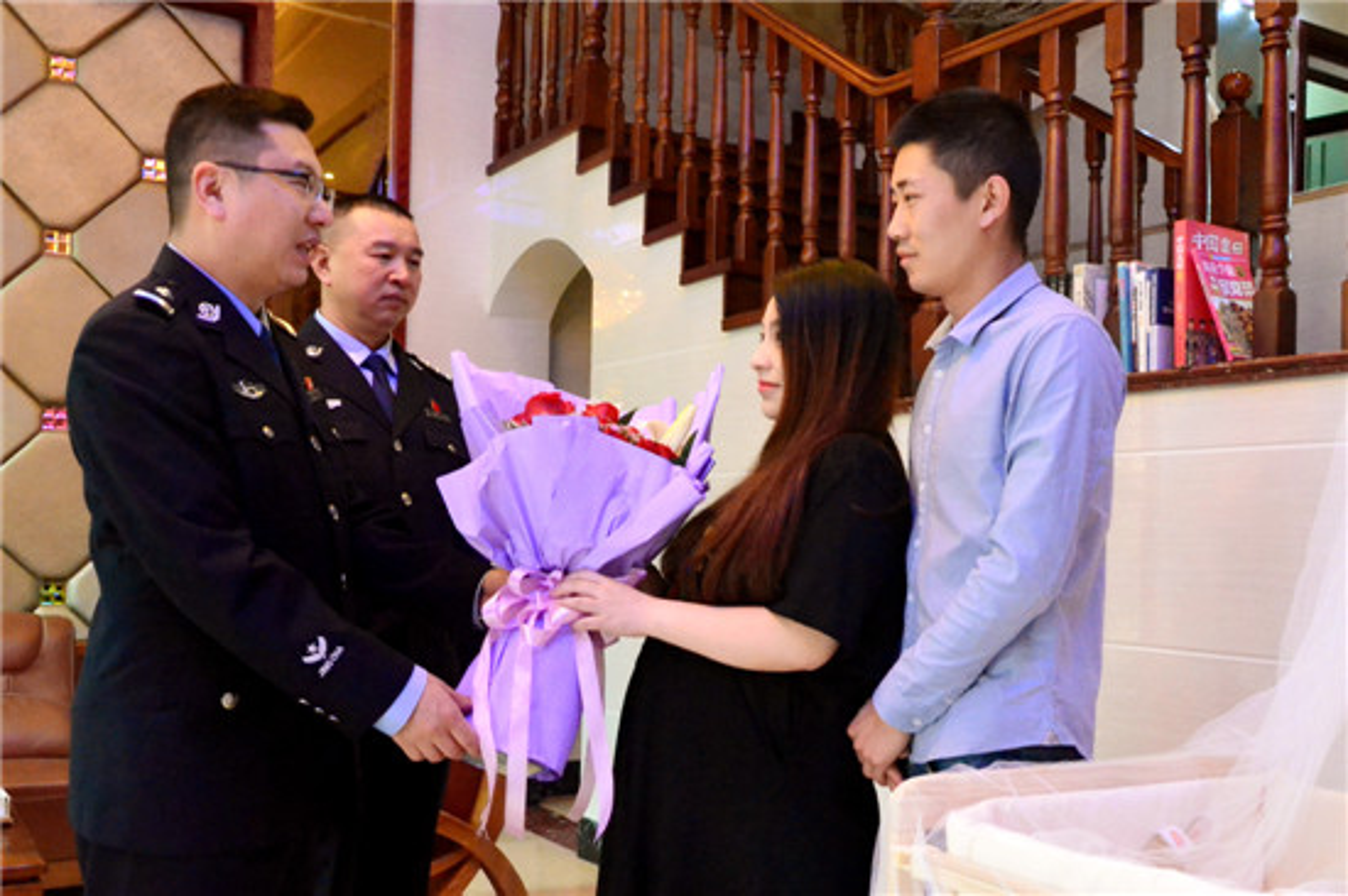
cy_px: 448
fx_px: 1010
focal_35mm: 27
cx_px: 674
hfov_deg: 67.4
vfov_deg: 47.9
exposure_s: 1/50
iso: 6400
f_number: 8
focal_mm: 18
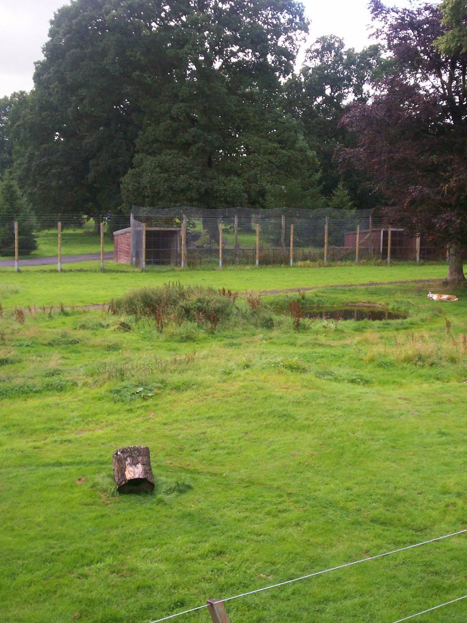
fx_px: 881
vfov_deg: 38.9
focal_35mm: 49
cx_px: 294
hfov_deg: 29.5
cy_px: 312
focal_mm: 5.9
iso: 100
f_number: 4.5
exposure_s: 1/121
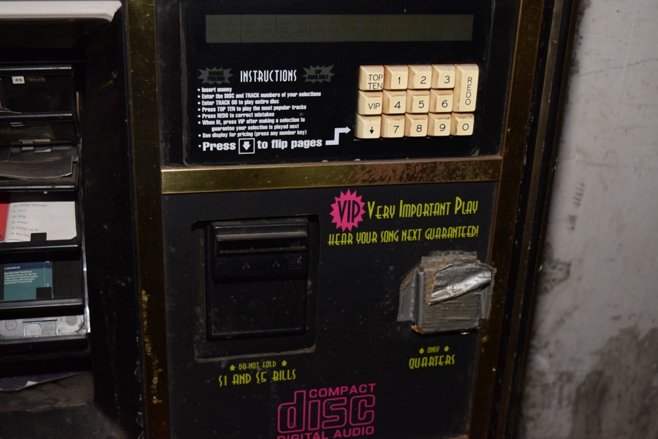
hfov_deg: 38.9
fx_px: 932
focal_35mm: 51
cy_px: 220
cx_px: 329
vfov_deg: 26.5
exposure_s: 1/100
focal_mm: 34
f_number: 5.6
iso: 800
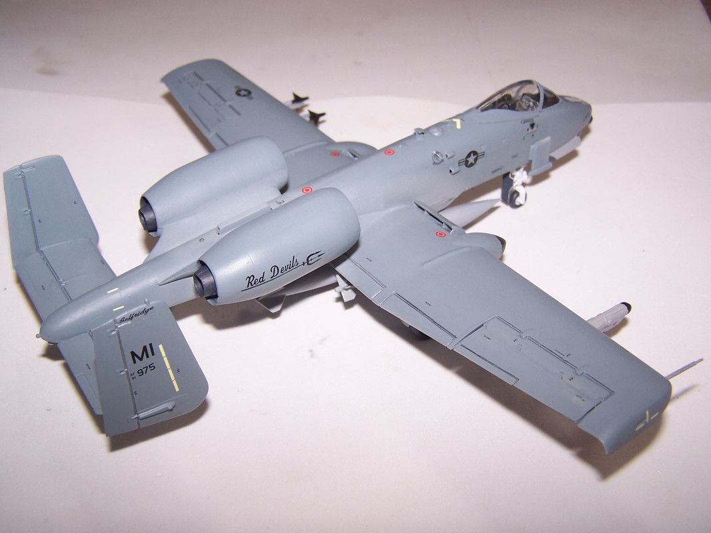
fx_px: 780
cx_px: 356
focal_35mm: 38
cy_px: 266
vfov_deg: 37.7
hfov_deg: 49.0
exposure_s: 1/60
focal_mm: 6.3
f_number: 2.8
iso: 80
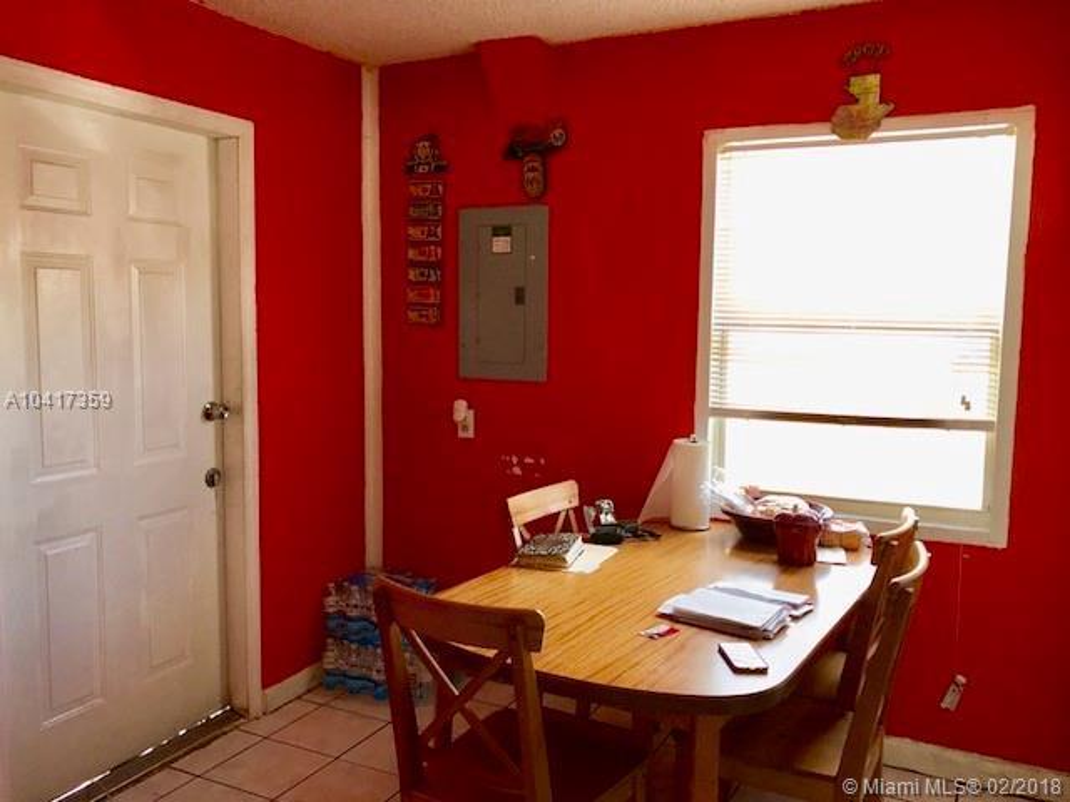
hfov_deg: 63.4
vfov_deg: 49.7
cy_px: 401
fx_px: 865
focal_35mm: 28
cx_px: 535
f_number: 1.8
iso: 25
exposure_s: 1/60
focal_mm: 3.99
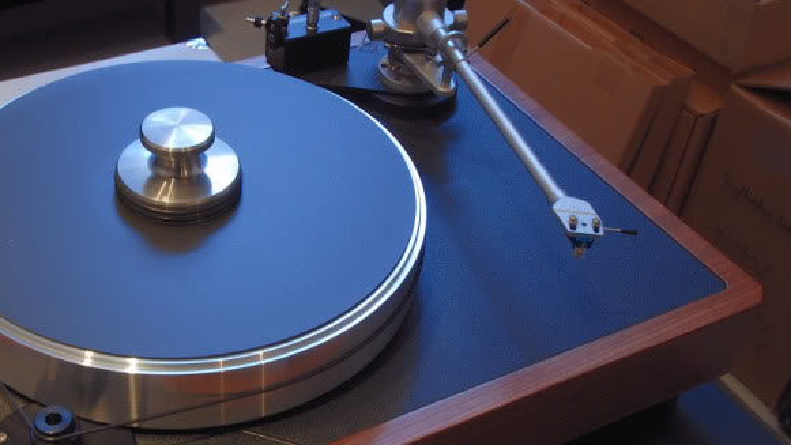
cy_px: 286
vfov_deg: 23.0
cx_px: 274
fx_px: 1091
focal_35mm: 52
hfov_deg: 39.5
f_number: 8
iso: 200
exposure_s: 1/1.3
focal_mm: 24
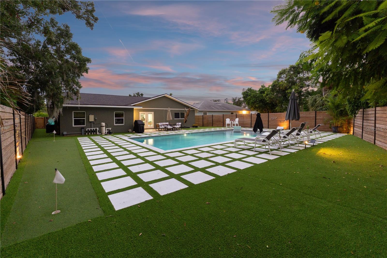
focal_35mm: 16
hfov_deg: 97.6
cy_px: 129
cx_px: 194
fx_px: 169
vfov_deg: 74.6
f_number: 7.1
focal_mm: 10.5
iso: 400
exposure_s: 1/1.25
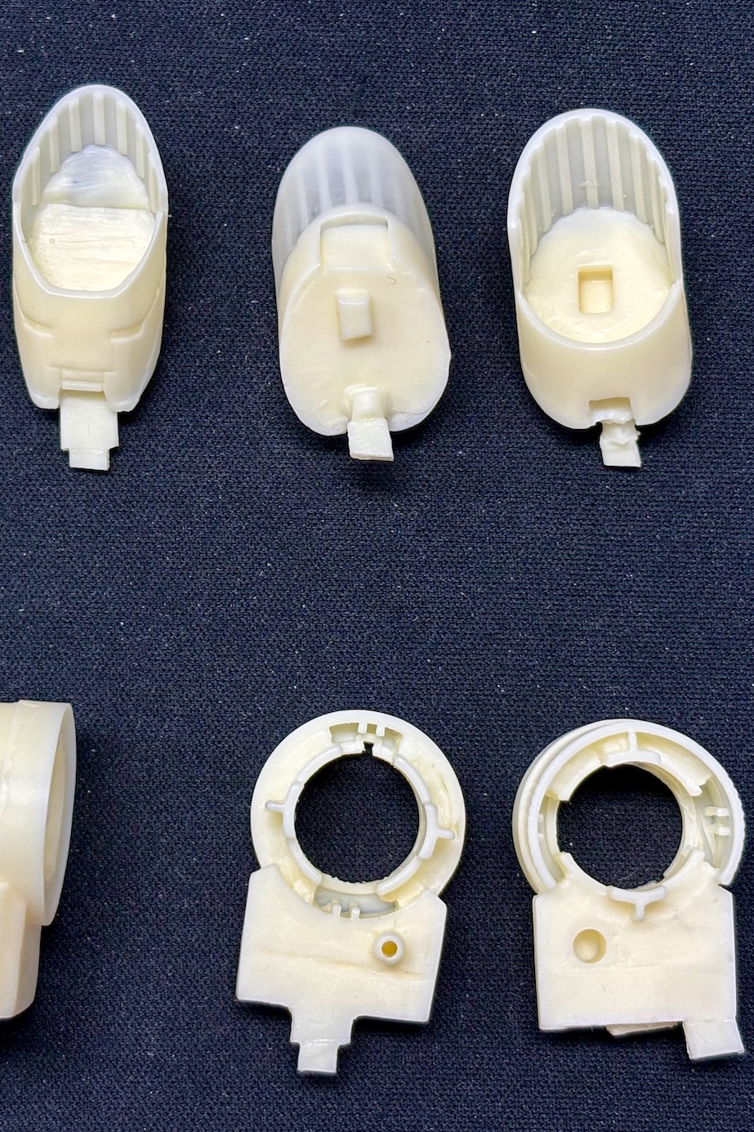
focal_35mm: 75
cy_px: 566
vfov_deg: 27.0
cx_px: 328
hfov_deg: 18.2
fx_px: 2357
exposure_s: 1/60
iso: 32
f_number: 1.6
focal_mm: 5.96
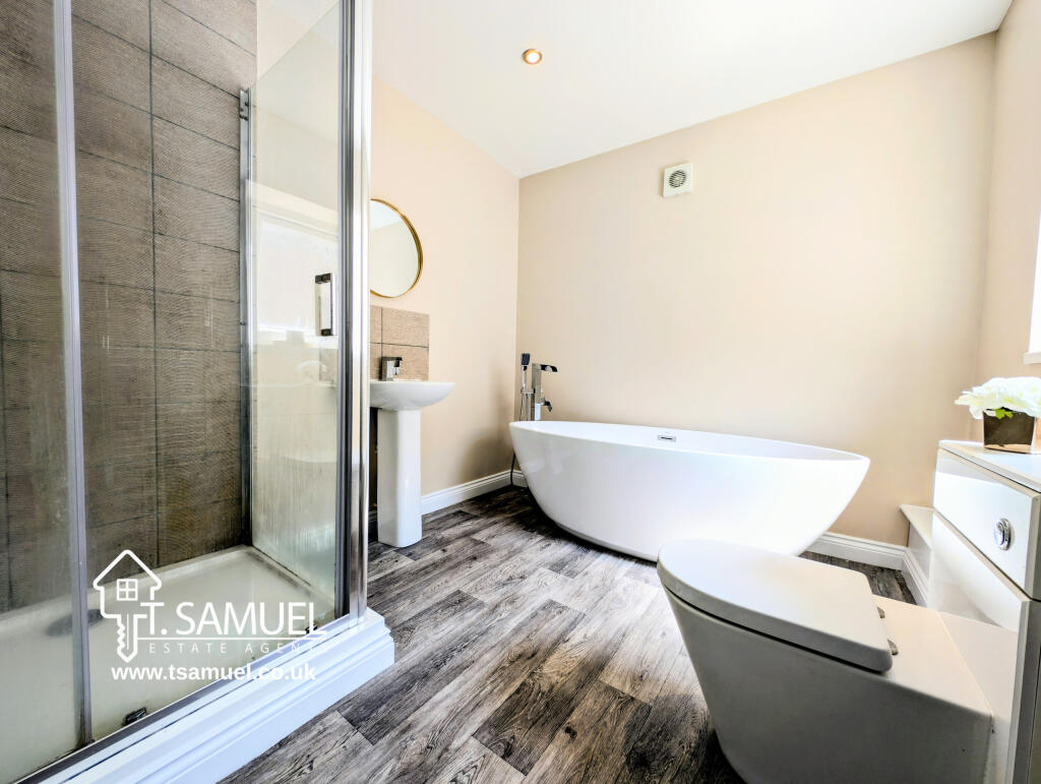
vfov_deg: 94.6
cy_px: 392
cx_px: 520
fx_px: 361
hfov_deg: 110.5
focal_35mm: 12
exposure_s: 1/47.4
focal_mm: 2.23
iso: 42
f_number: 1.95
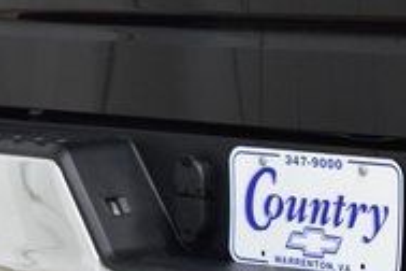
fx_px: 1951
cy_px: 111
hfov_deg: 11.6
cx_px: 526
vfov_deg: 7.9
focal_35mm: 173
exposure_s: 1/60
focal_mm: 34
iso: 1600
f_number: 4.5
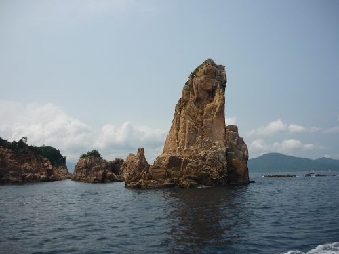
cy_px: 127
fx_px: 323
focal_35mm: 33
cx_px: 170
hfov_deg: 55.4
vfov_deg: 42.9
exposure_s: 1/320
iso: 100
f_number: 8
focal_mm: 5.5
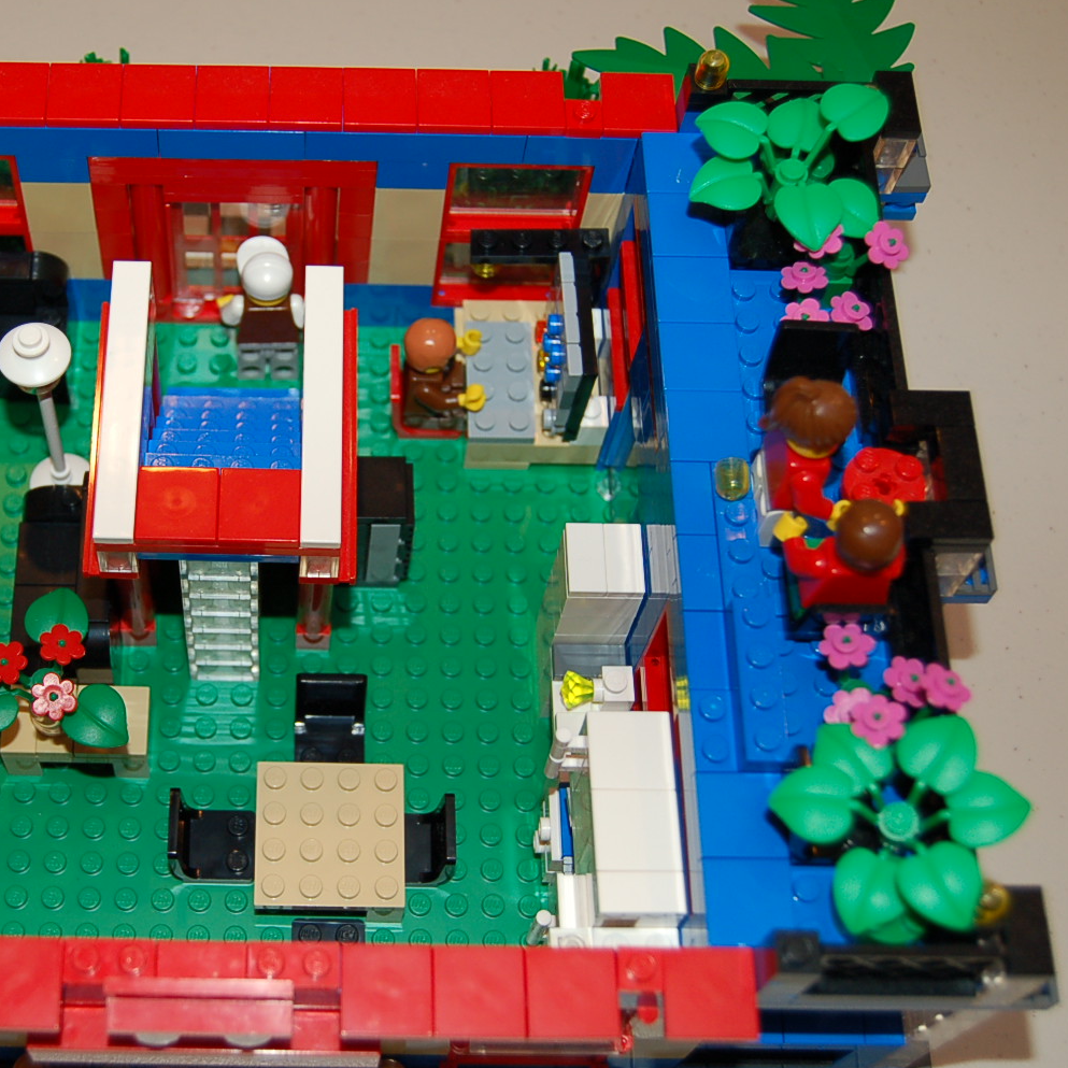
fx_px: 1885
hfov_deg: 31.2
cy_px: 531
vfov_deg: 31.6
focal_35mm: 54
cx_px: 290
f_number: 4.2
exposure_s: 1/60
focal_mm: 28
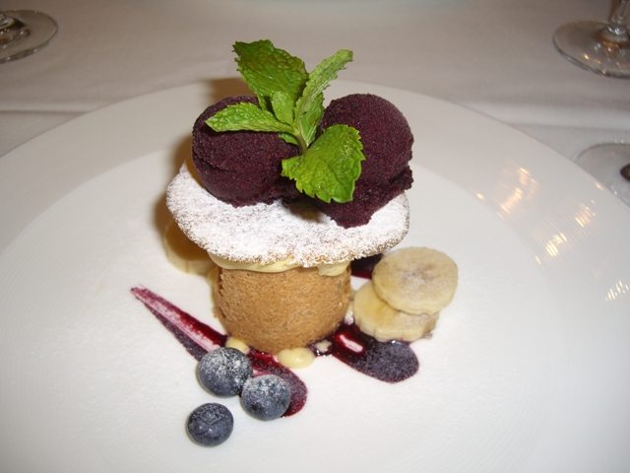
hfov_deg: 49.0
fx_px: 692
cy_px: 236
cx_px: 315
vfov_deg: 37.7
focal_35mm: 38
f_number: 2.8
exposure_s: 1/60
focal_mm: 7.9
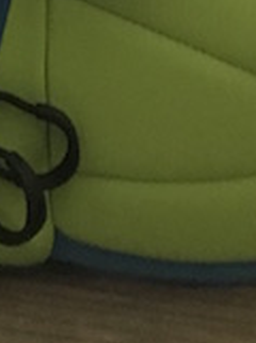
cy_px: -558
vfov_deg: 10.4
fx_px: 1554
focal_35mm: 157
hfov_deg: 8.6
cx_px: -353
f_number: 1.8
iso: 100
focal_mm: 3.99
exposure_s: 1/4
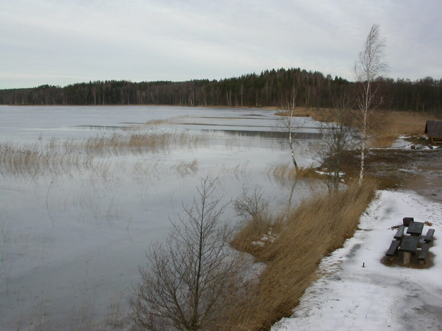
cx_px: 221
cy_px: 166
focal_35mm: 38
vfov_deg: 37.7
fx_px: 485
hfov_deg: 49.0
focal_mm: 7.85
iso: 100
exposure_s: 1/162
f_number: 6
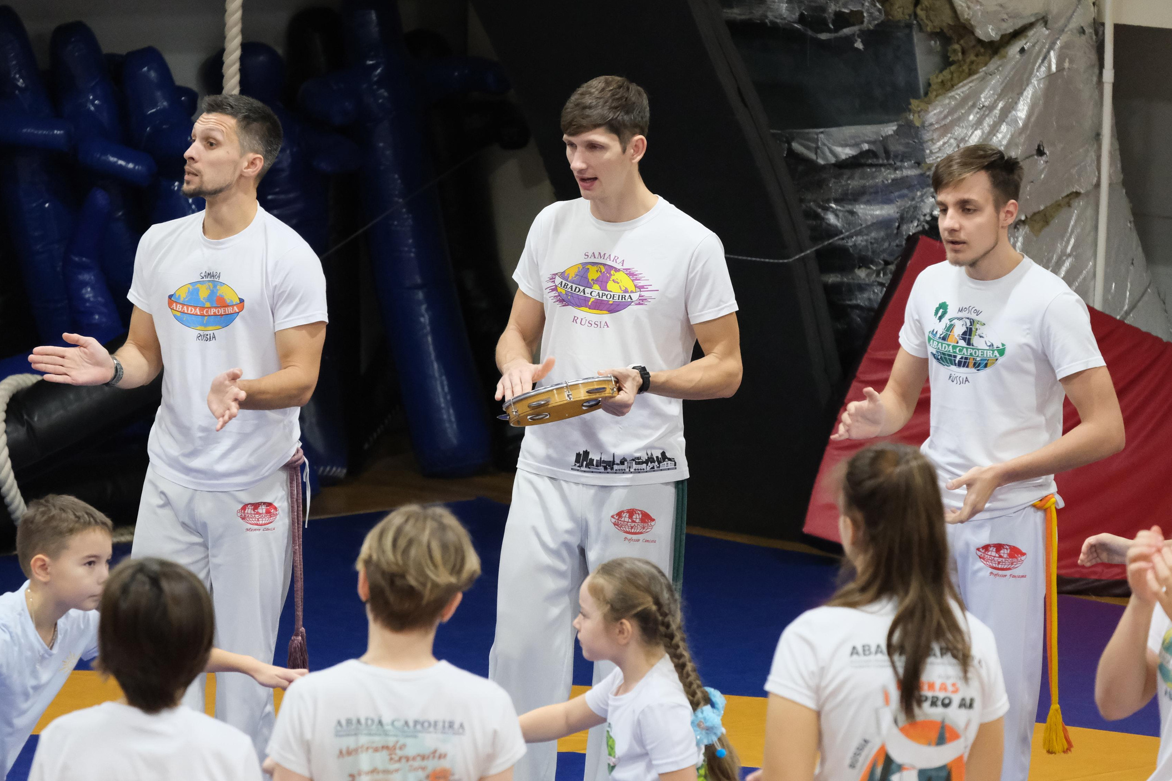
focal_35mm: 222
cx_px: 527
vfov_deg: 6.2
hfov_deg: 9.3
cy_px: 356
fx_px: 7227
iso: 6400
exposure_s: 1/280
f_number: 4.2
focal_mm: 121.8
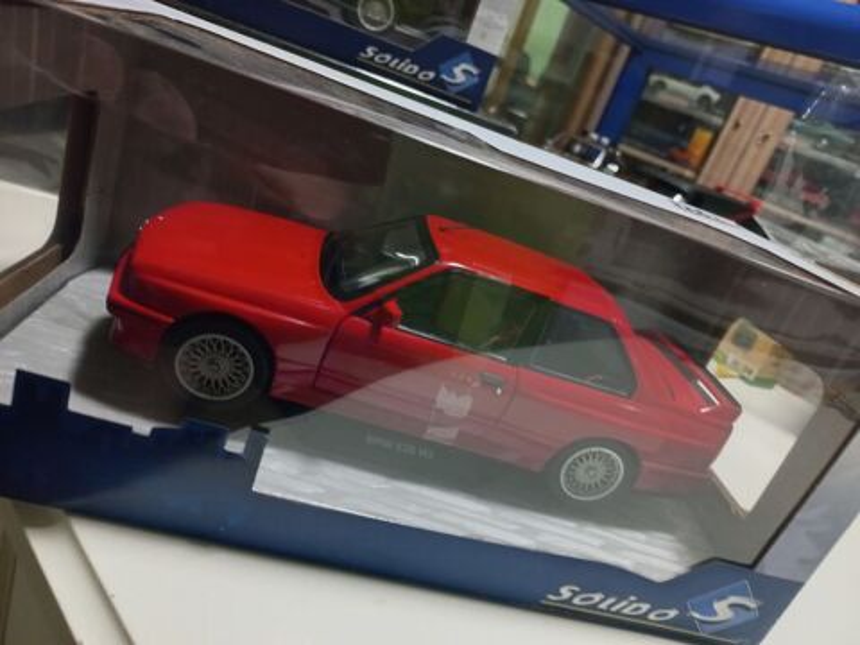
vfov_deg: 54.9
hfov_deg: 69.4
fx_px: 621
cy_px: 322
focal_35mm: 25
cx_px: 430
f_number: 1.8
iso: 500
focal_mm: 4.6
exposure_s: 1/24
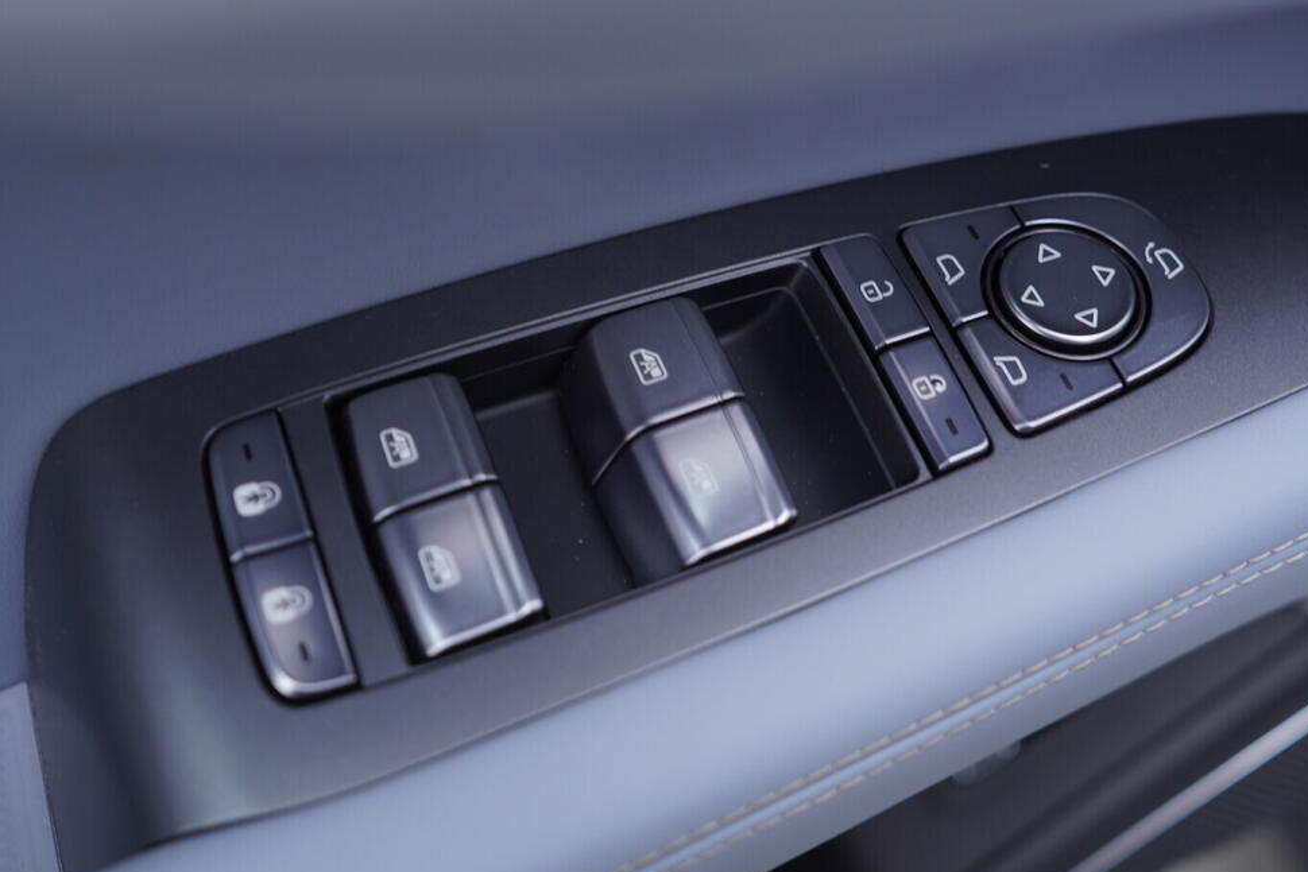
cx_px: 667
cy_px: 436
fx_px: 1381
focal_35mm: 38
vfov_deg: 35.1
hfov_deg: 50.7
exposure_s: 1/40
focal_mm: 24
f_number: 2.8
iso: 125
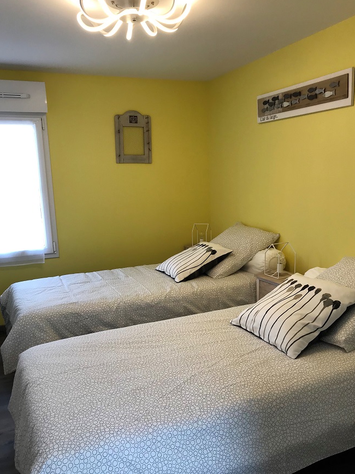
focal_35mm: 31
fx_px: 424
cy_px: 257
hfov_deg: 45.4
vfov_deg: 58.3
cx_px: 185
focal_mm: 3.99
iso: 40
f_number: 1.8
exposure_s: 1/100
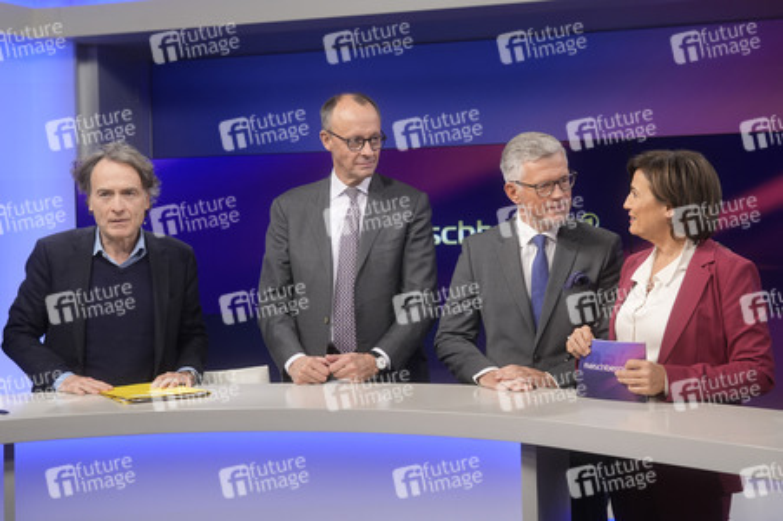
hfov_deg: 43.6
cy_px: 260
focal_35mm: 45
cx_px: 392
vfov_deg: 29.8
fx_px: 978
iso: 640
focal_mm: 30
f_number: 2.2
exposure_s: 1/200
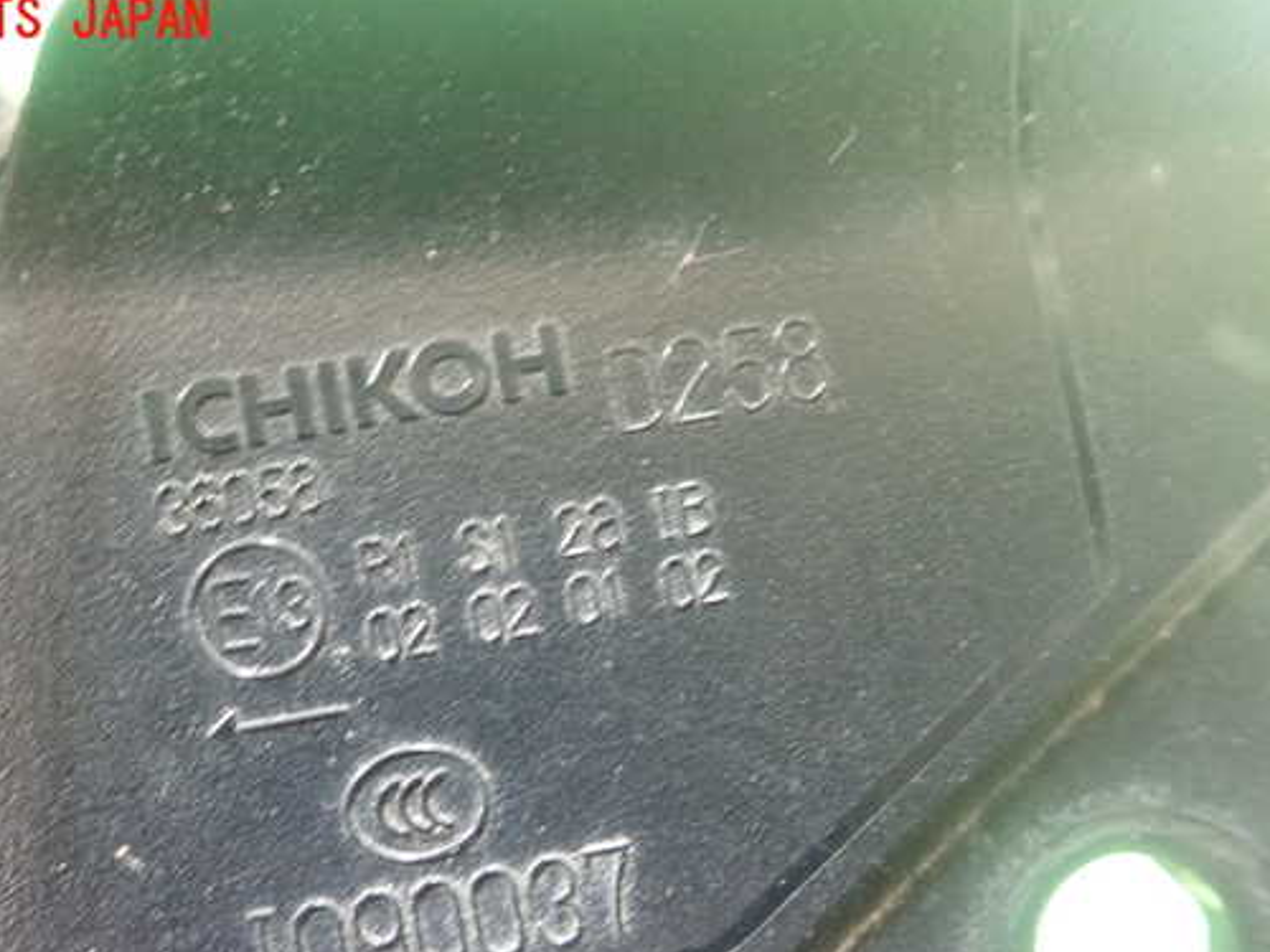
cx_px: 511
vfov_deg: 39.5
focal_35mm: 36
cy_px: 561
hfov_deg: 51.0
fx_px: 1321
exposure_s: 1/40
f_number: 2.3
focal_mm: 5.5
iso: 800
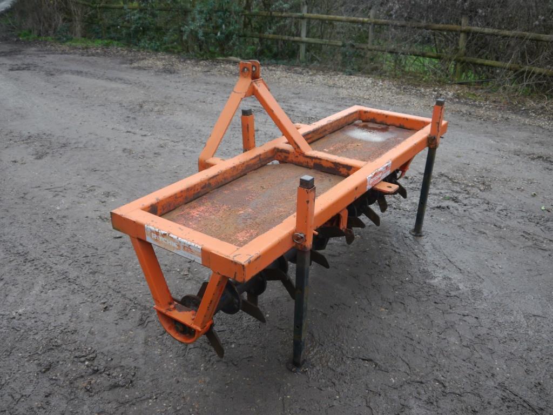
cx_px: 276
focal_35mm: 32
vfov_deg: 44.2
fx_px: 511
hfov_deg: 56.8
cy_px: 208
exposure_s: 1/60
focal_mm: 16
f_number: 3.8
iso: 200
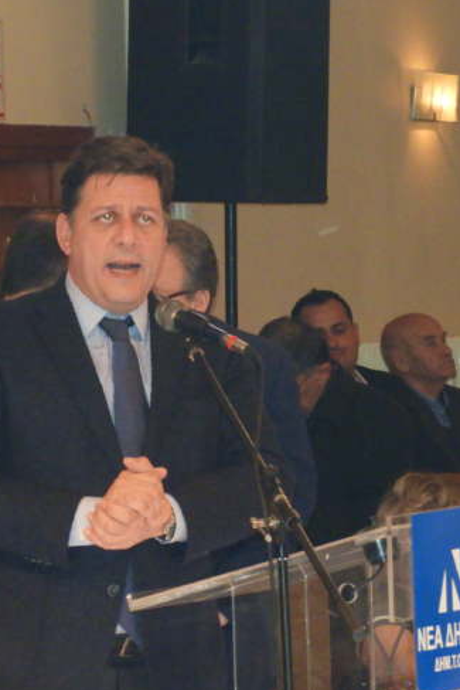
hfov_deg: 4.6
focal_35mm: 299
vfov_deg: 6.9
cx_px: 191
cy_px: 368
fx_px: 5726
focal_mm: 35.8
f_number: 5.3
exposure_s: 1/60
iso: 1600
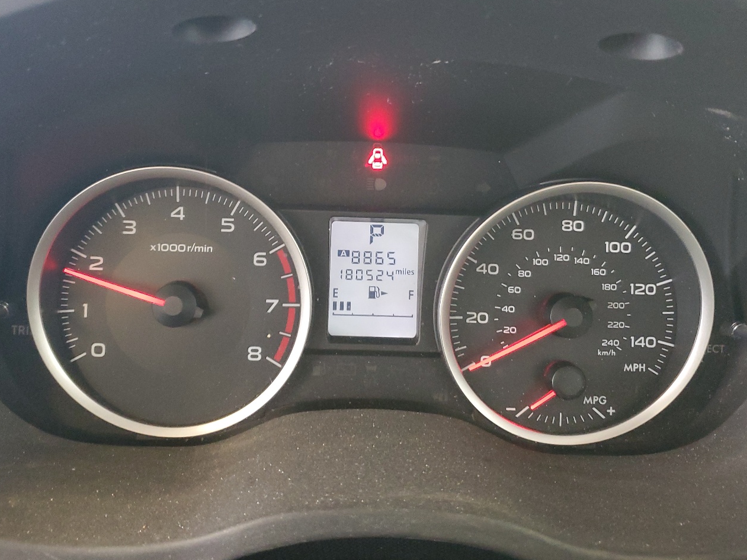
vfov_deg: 42.7
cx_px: 352
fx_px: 712
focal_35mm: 33
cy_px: 224
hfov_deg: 55.3
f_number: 1.5
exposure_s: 1/20
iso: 286
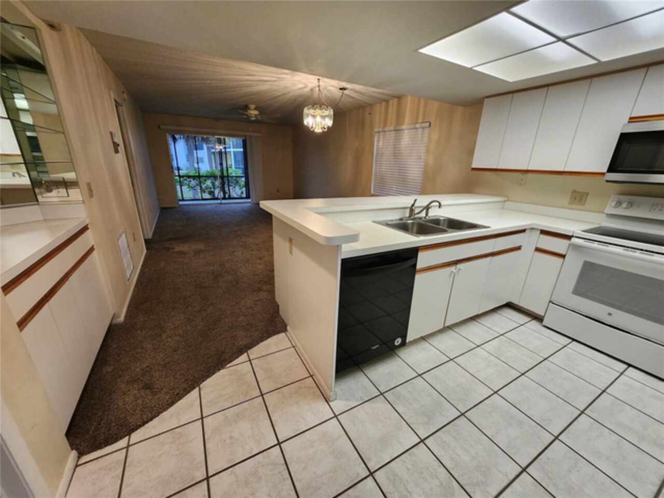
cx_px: 332
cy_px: 249
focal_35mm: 13
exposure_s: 1/60
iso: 125
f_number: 2.2
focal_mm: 1.74
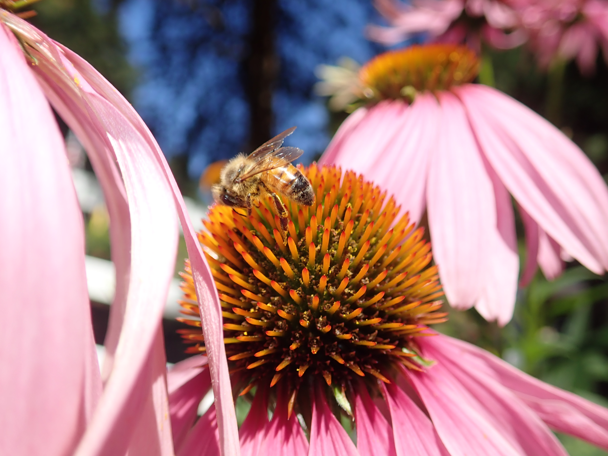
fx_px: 527
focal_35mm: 30
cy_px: 228
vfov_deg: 46.8
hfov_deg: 60.0
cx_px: 304
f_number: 6.3
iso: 100
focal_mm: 5.5
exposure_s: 1/160
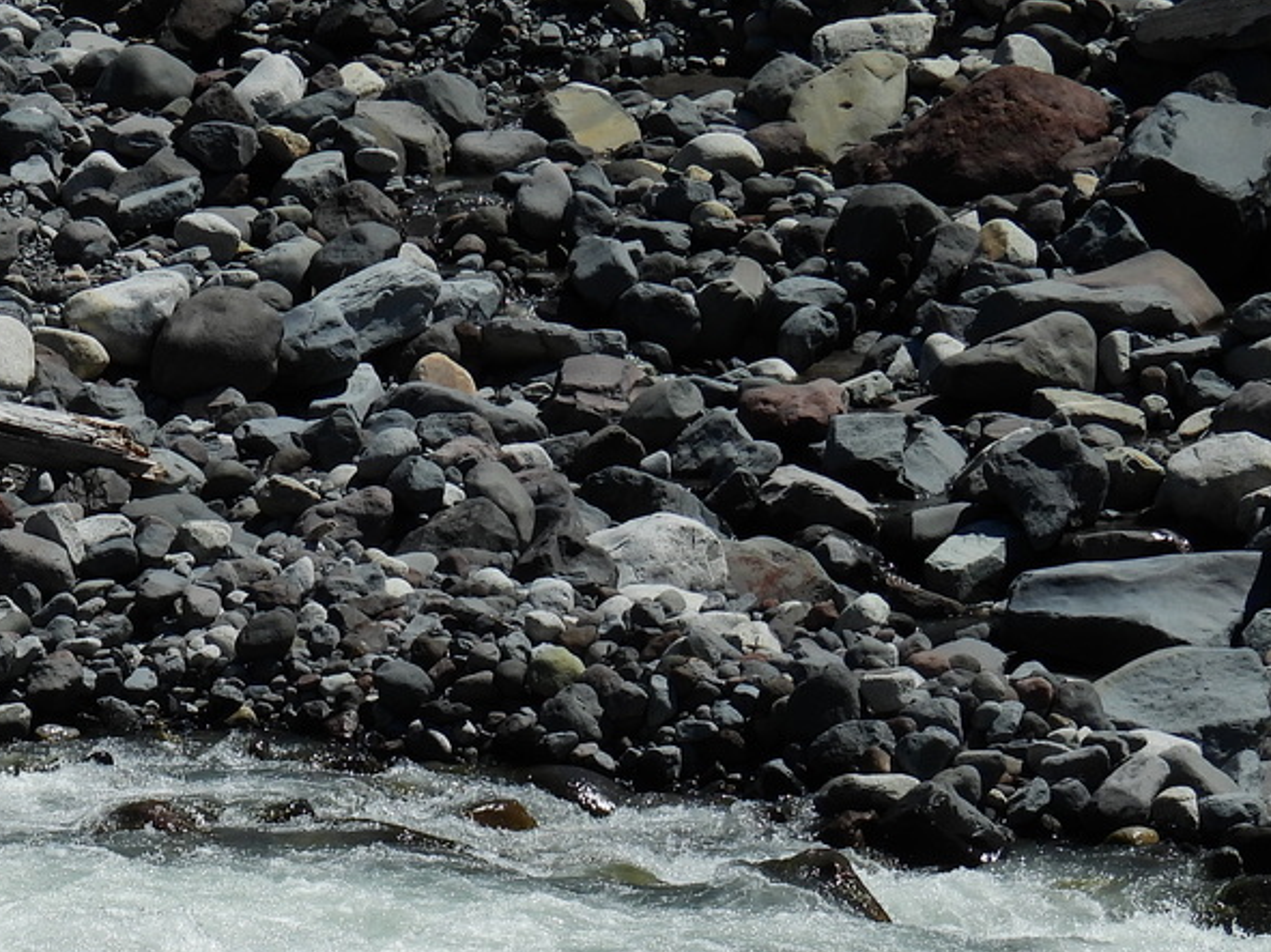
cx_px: -101
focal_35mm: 368
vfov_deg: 4.0
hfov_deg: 5.4
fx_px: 13509
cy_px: 989
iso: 100
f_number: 4.5
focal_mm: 30.3
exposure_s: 1/2000
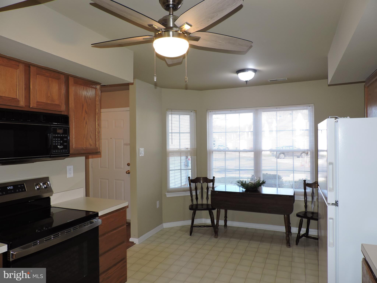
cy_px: 142
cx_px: 188
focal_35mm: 24
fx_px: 261
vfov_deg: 56.8
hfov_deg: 71.6
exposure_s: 1/40
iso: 160
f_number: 3
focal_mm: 4.3
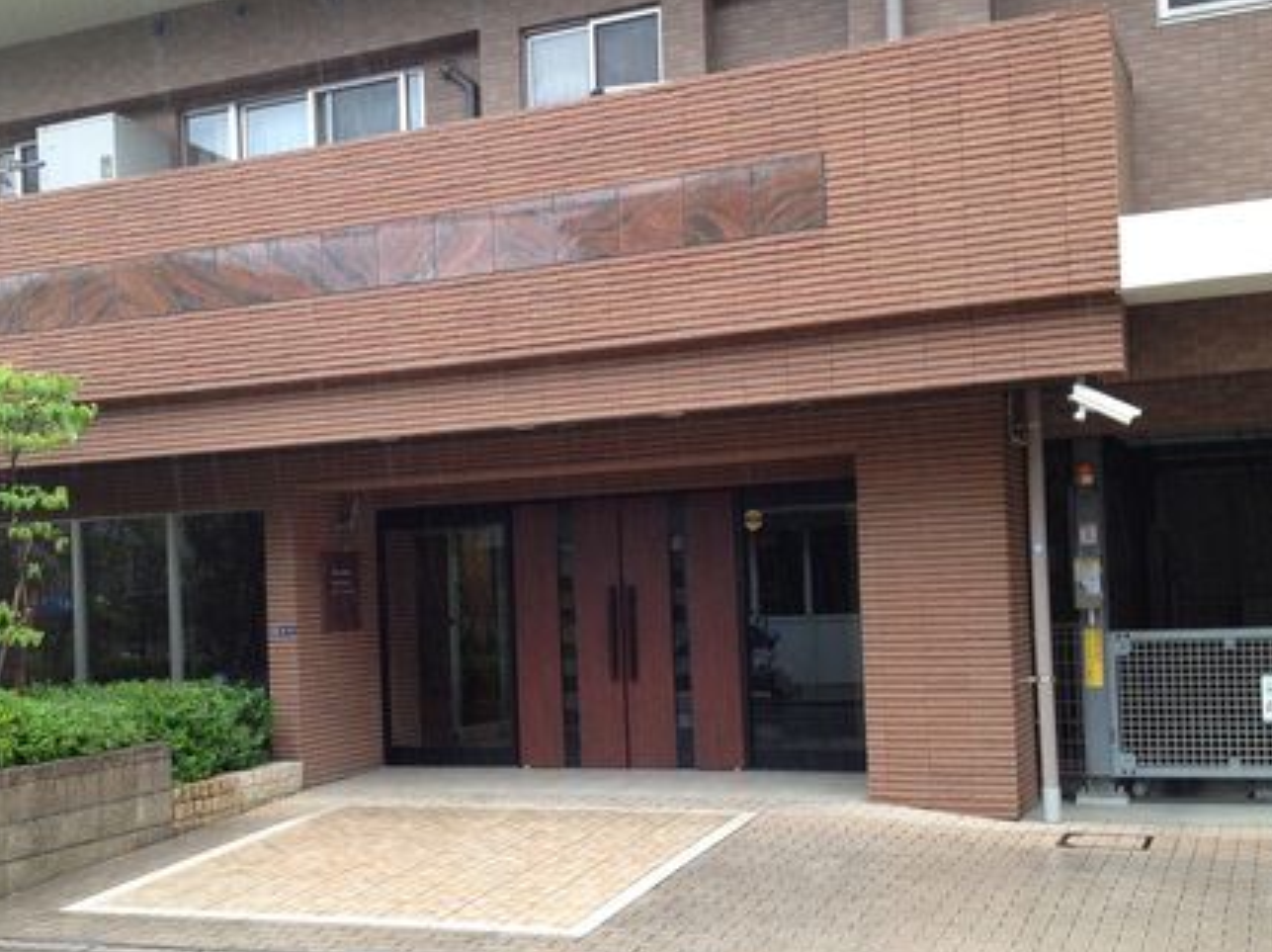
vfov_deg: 29.6
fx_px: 1799
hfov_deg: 38.7
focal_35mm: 49
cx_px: 474
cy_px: 561
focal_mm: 4.28
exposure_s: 1/120
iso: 80
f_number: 2.4
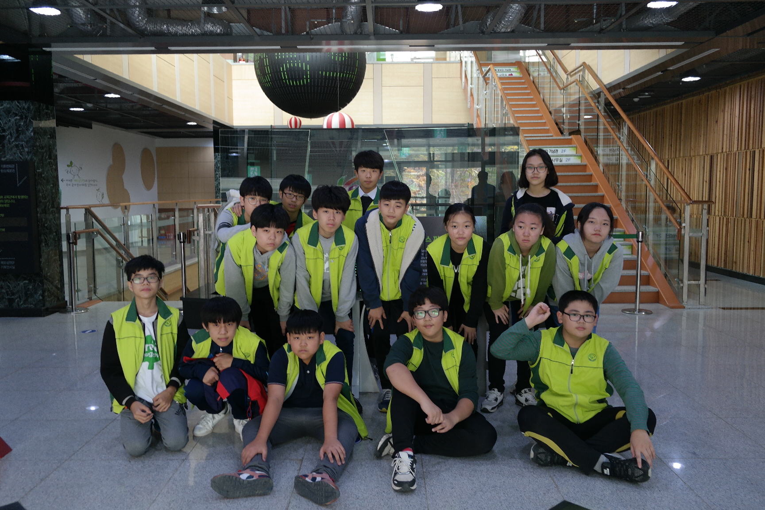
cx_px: 382
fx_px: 637
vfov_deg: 43.6
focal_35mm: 30
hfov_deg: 61.9
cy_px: 255
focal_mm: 20
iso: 400
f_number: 3.5
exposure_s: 1/40
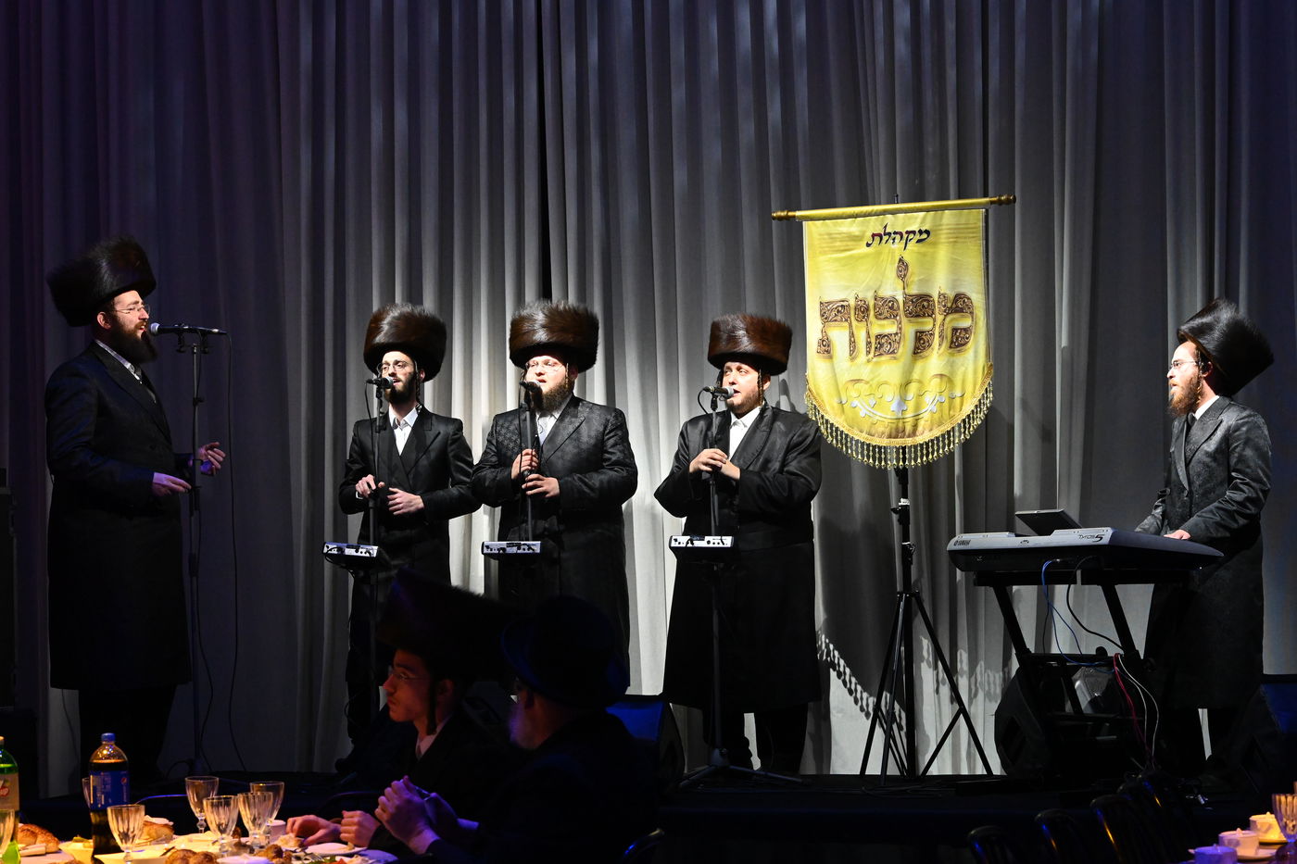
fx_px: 3242
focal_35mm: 90
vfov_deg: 15.2
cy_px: 432
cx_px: 648
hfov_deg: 22.6
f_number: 13
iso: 5000
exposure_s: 1/200
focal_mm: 90
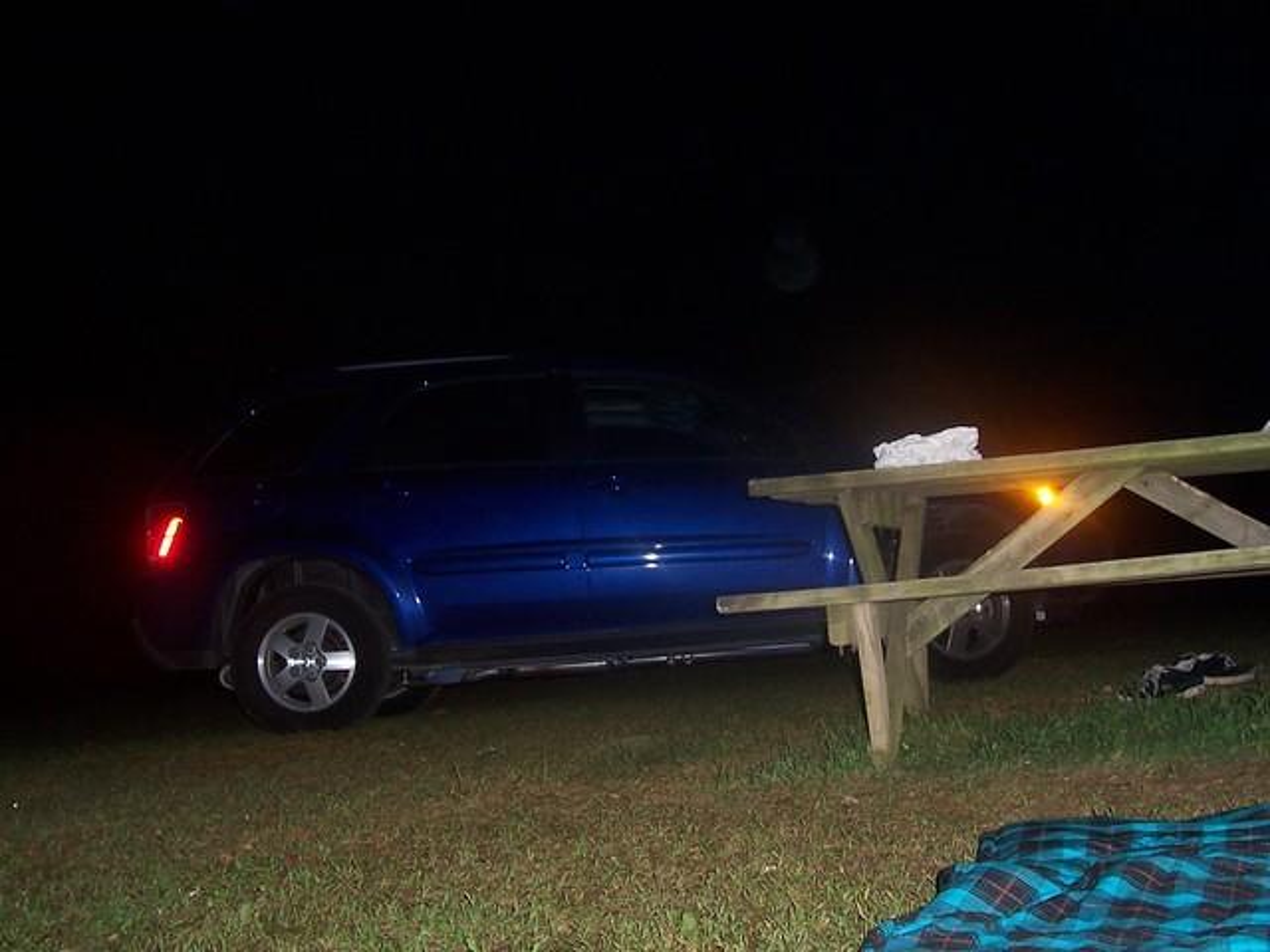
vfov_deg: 38.7
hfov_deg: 50.1
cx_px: 635
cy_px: 476
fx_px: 1357
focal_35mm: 37
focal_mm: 5.6
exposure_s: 1/60
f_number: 2.8
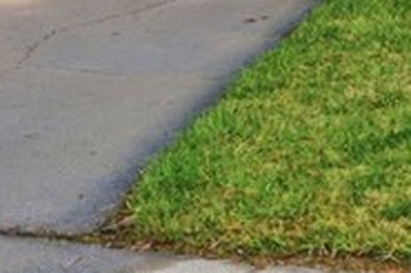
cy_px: -393
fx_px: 1962
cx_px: 858
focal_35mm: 172
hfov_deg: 10.8
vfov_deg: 7.4
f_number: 8
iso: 1000
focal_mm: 31
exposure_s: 1/8000
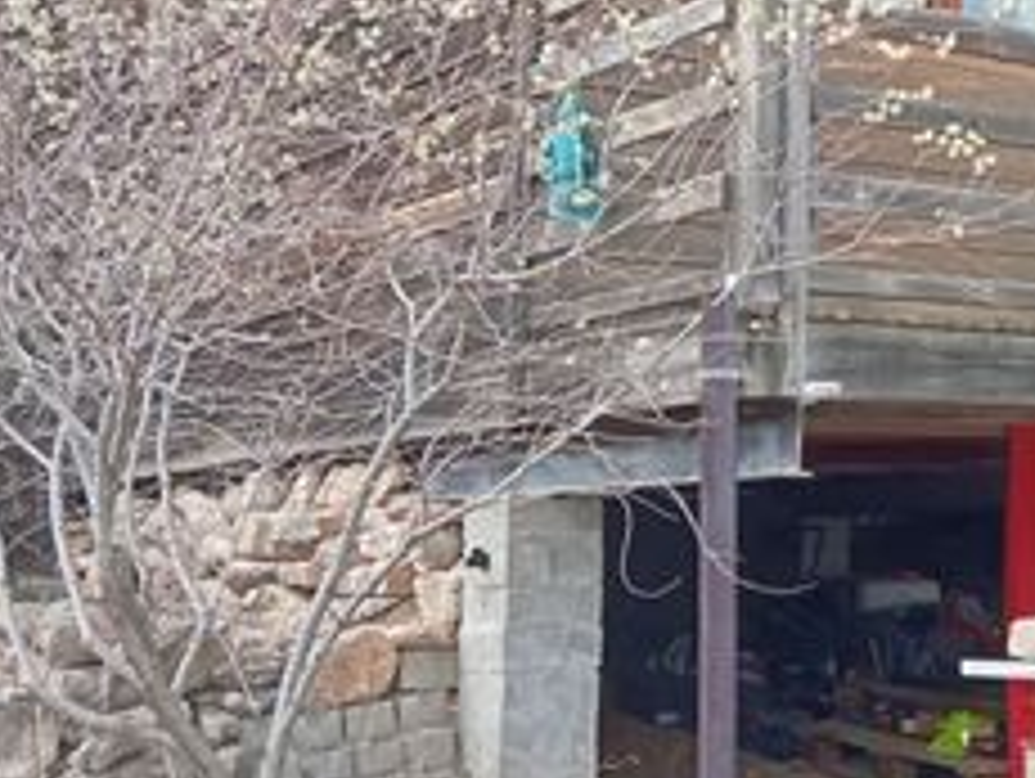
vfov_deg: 20.0
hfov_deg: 25.1
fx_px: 2185
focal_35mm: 73
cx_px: 1089
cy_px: 139
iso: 100
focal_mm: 3.46
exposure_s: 1/355
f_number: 2.2
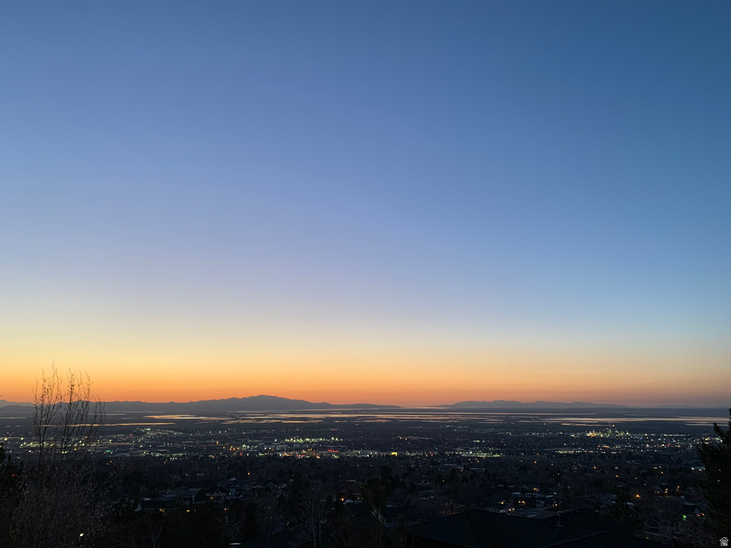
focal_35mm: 26
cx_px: 366
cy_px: 274
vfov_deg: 53.1
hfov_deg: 67.3
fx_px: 549
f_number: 1.8
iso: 125
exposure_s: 1/60
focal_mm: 4.25
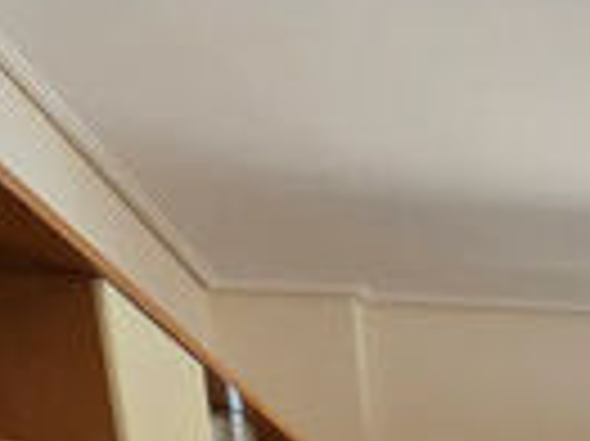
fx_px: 1192
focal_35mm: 70
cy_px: 1089
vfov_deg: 13.9
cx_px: 935
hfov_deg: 22.0
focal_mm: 2.2
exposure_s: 1/50
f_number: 2.2
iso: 64
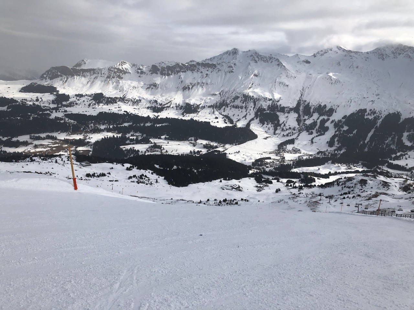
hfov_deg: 63.4
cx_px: 207
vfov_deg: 49.7
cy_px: 155
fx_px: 335
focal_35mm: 28
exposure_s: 1/3472
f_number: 1.8
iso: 20
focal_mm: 4
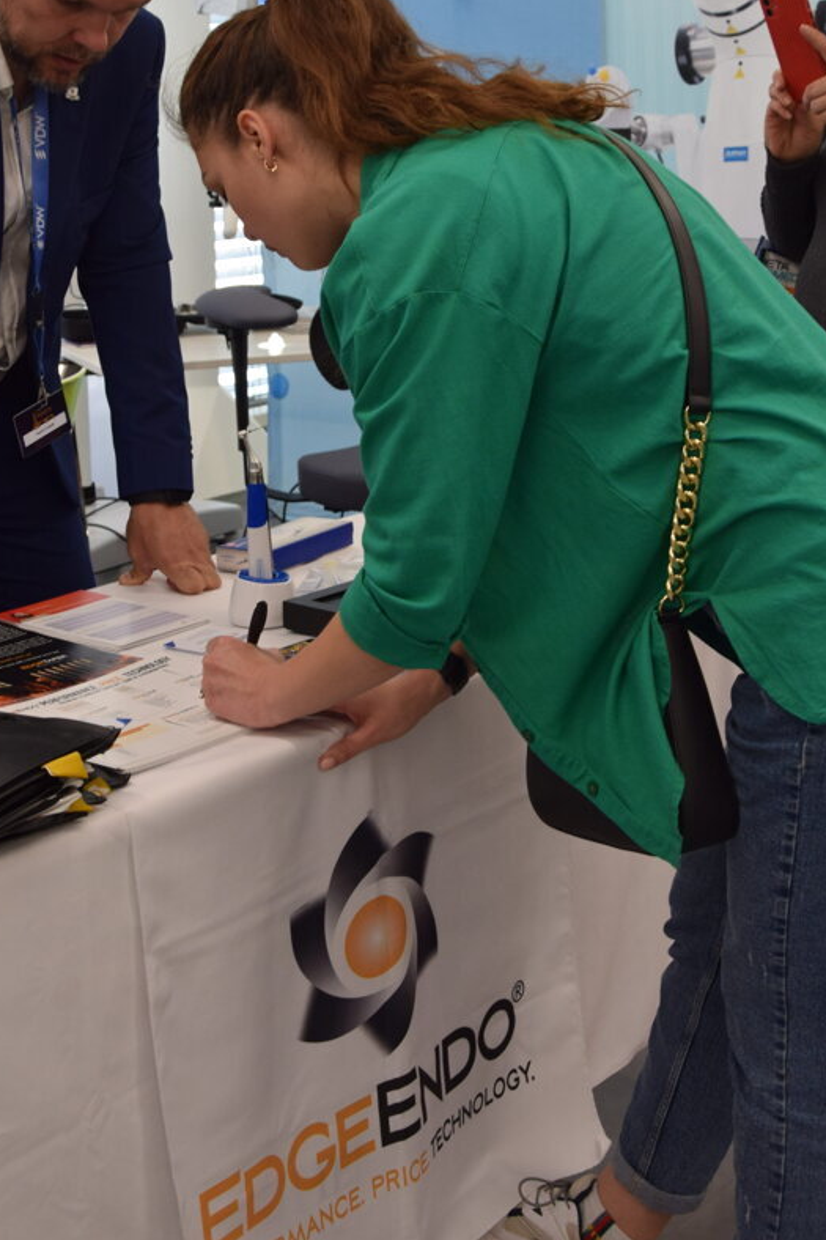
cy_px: 400
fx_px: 2129
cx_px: 406
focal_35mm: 62
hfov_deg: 22.0
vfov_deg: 32.2
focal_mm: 25
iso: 400
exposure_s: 1/100
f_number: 5
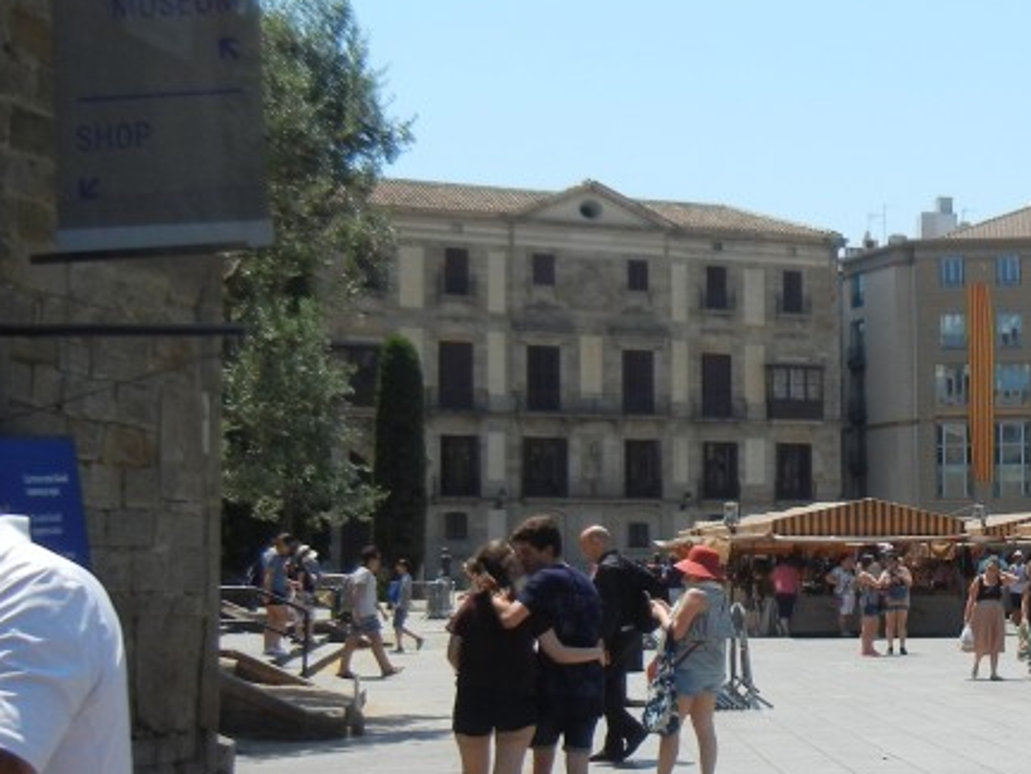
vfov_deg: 20.7
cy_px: 460
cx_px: 1021
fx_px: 2115
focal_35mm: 71
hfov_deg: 26.0
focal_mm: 5.4
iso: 160
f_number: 7
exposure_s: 1/375
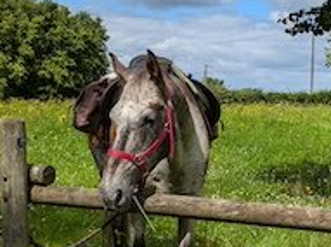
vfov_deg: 20.3
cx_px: 255
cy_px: 180
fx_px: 688
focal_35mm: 72
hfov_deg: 26.6
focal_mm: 5.43
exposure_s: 1/2959
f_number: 1.89
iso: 46
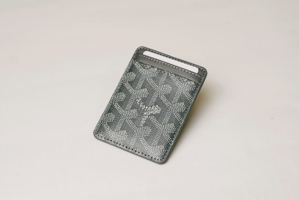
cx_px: 150
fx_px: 623
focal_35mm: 75
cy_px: 100
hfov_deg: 27.0
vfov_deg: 18.2
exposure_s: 1/160
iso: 320
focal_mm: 50
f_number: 4
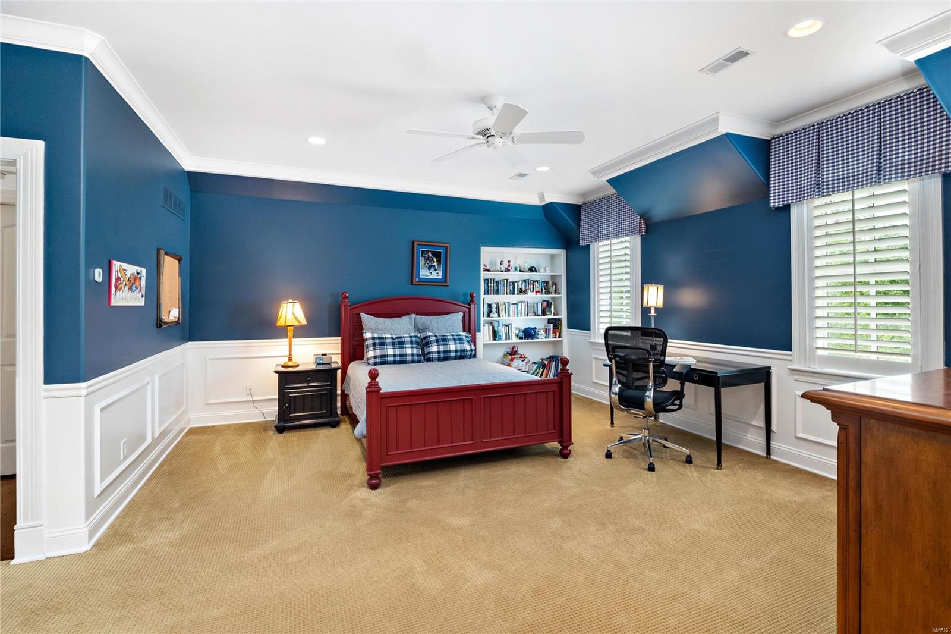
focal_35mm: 16
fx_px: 423
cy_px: 317
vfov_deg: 73.7
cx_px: 476
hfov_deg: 96.7
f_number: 8
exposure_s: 1/60
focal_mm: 8
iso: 400
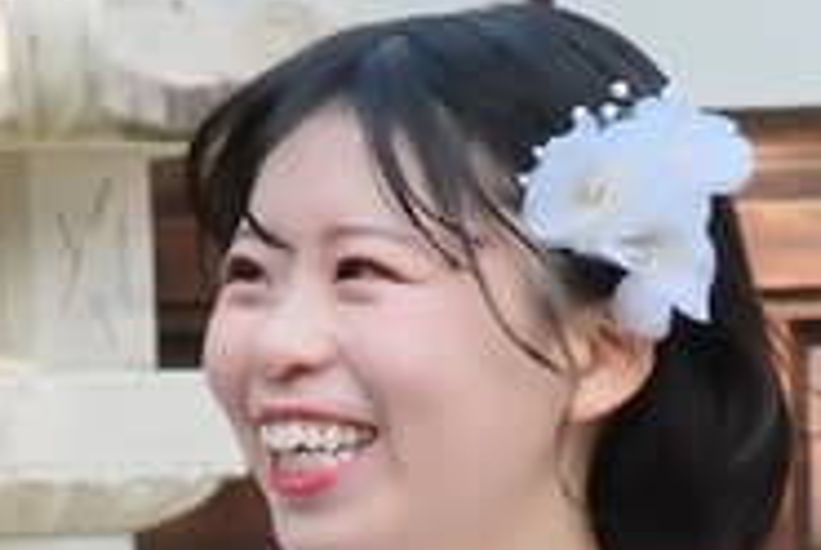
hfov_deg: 5.6
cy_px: 958
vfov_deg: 3.8
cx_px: 479
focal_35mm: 365
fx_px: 8337
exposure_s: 1/250
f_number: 8
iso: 800
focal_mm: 31
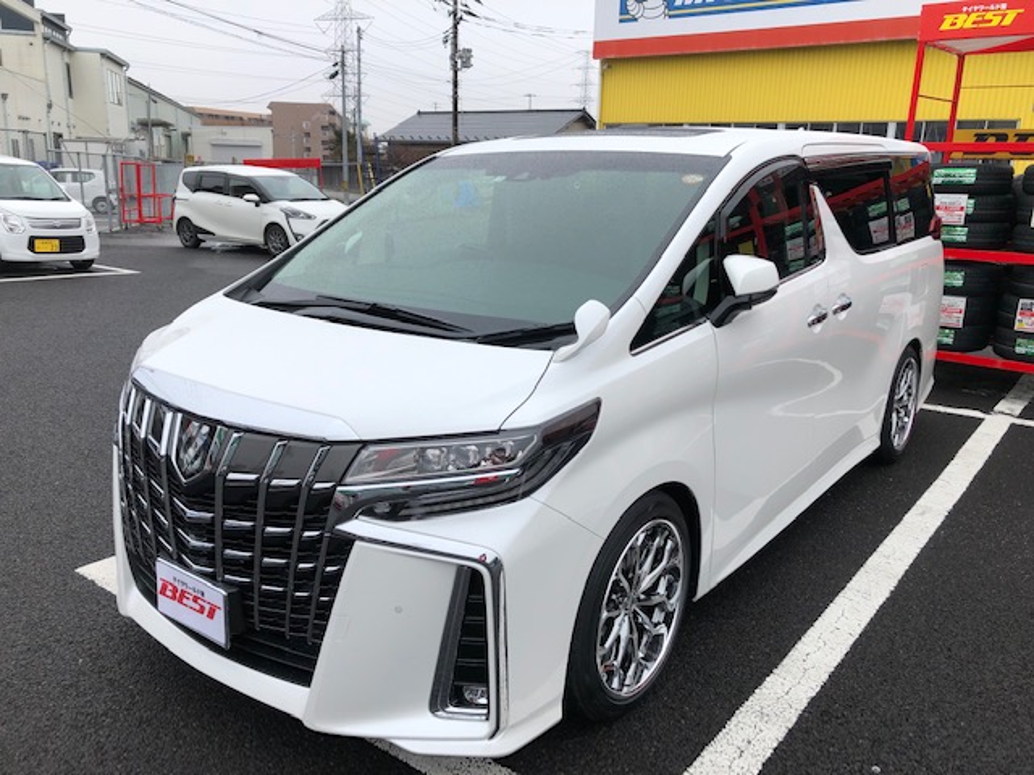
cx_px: 517
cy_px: 388
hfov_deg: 63.4
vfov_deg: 49.7
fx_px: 836
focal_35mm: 28
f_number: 1.8
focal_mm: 3.99
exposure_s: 1/510
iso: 20
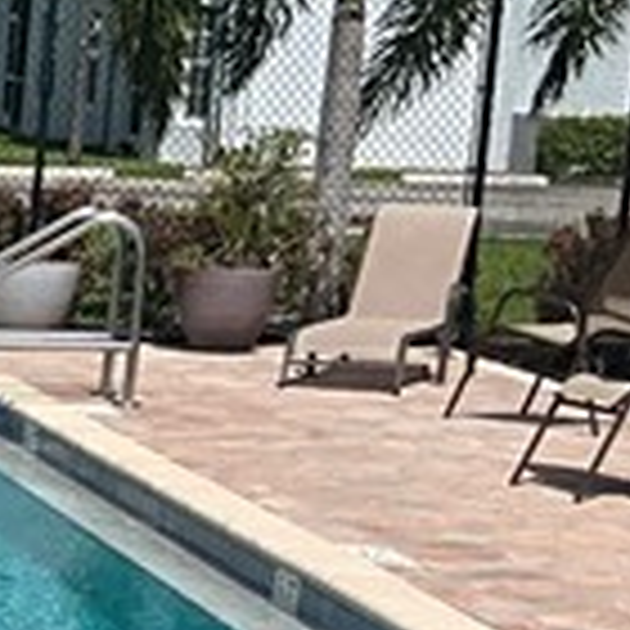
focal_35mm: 187
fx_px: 3850
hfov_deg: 8.5
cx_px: -927
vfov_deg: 9.1
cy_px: 950
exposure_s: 1/3534
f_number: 1.8
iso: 25
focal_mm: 3
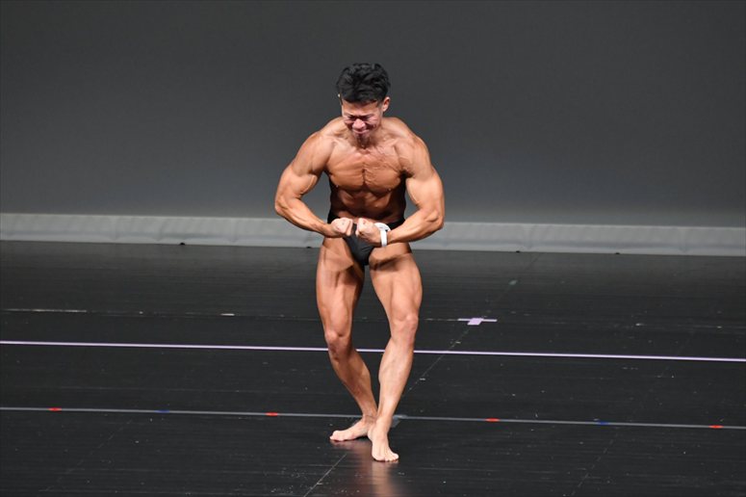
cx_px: 373
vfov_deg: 3.7
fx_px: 7767
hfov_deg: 5.5
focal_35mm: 375
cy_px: 248
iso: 4000
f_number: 5.6
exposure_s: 1/400
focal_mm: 250
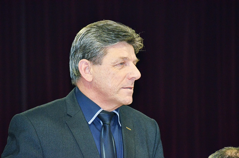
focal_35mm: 300
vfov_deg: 4.6
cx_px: 120
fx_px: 1988
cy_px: 79
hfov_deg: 6.9
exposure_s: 1/60
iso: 3200
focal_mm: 200
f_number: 5.6
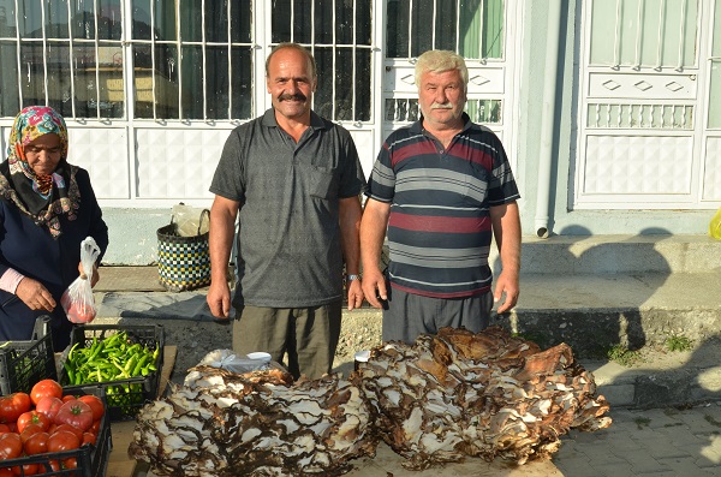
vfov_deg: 36.7
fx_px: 719
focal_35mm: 36
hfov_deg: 53.2
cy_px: 238
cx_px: 360
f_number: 11
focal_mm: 24
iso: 250
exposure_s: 1/250
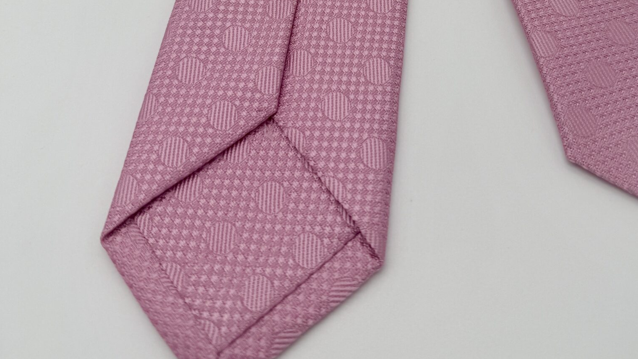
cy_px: -88
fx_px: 744
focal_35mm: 44
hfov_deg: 46.0
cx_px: 400
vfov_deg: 24.2
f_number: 1.78
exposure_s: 1/1855
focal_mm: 6.76
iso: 80
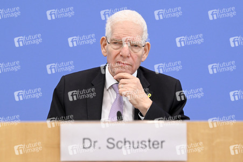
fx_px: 621
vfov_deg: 14.8
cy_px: 81
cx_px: 122
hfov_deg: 22.2
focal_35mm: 92
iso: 4000
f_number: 5.6
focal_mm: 92
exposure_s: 1/640
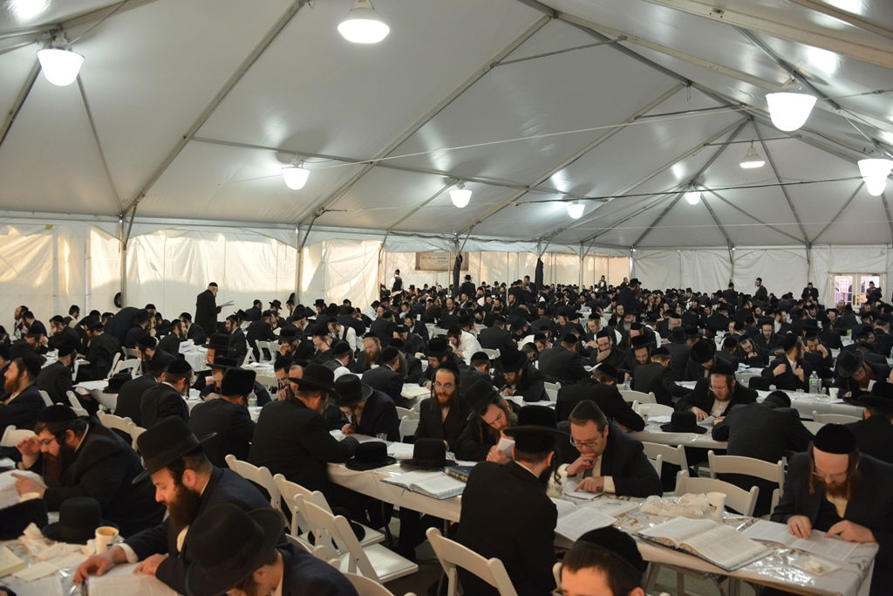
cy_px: 298
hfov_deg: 65.5
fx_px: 695
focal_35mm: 28
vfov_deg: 46.4
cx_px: 446
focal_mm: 28
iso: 2000
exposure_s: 1/125
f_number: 5.6
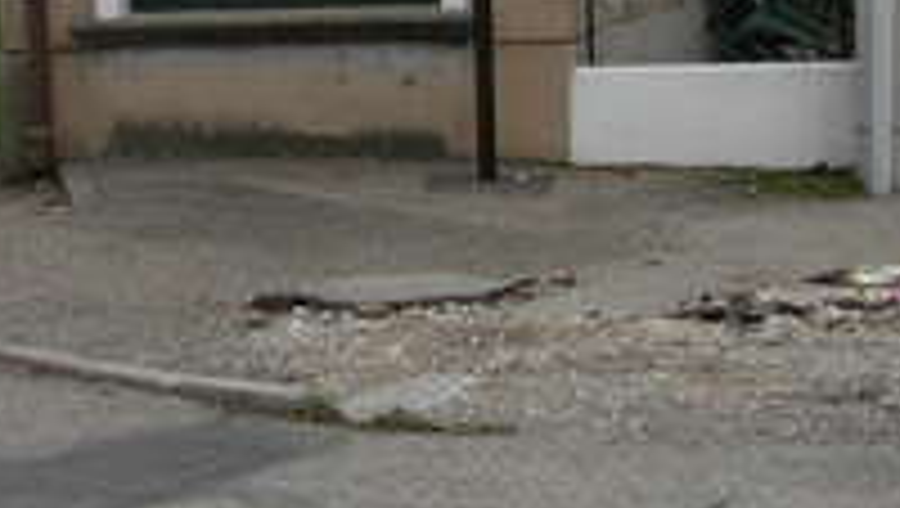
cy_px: -126
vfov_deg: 9.7
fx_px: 2962
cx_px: -18
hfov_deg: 16.9
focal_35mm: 124
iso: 79
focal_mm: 6.3
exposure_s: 1/362
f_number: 2.9
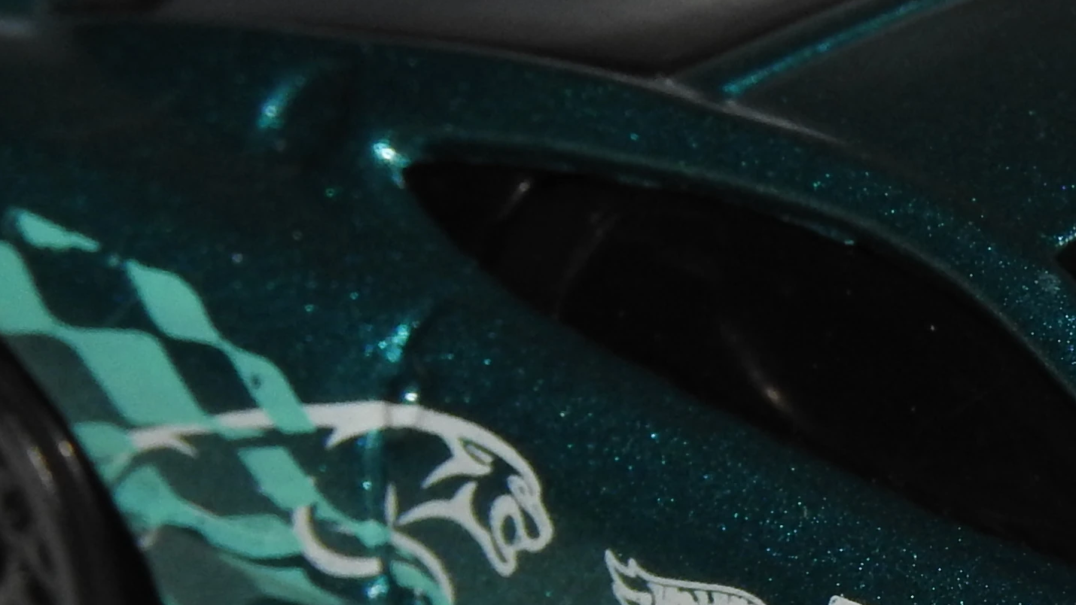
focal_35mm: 369
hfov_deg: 5.8
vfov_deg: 3.3
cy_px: 625
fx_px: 10529
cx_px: 1198
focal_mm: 18.8
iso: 200
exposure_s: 1/60
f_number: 5.3
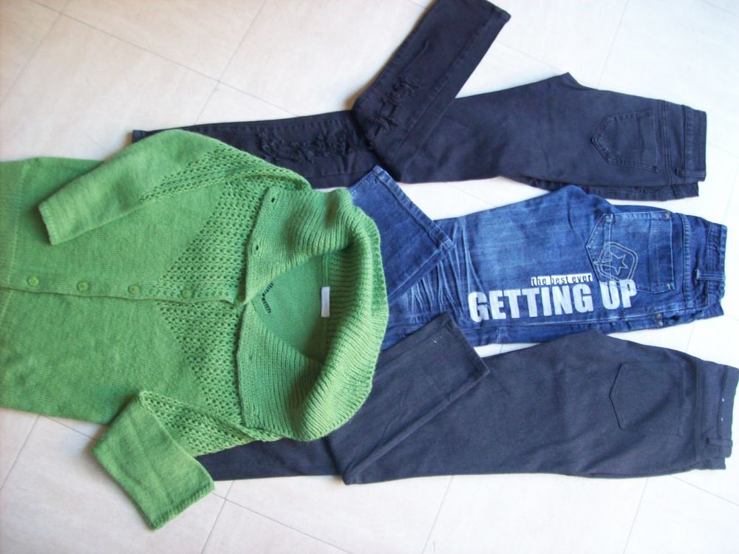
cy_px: 277
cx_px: 370
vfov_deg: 39.7
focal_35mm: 36
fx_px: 769
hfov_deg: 51.4
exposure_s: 1/13
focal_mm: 6
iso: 160
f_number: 2.7
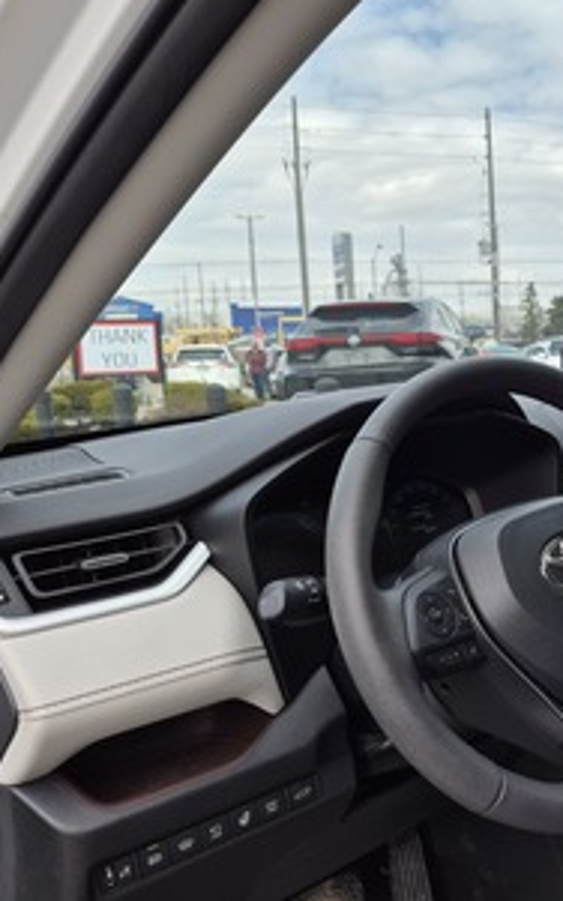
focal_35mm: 34
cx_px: 518
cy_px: 433
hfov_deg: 34.9
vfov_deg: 56.7
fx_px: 835
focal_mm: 5.4
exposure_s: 1/2640
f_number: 1.8
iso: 80
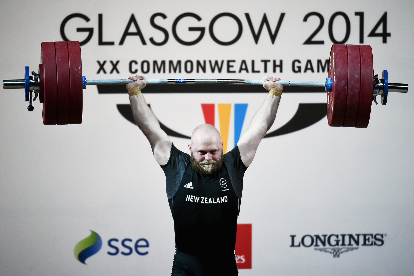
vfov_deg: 3.4
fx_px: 4597
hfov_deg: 5.2
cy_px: 138
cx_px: 207
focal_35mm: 400
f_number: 4
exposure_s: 1/800
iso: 5000
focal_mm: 400
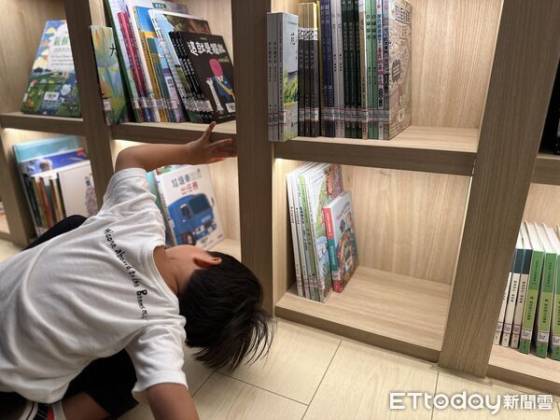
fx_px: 388
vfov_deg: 56.8
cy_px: 210
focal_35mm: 24
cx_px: 280
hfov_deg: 71.6
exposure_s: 1/59
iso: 250
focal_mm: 6.86
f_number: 1.78
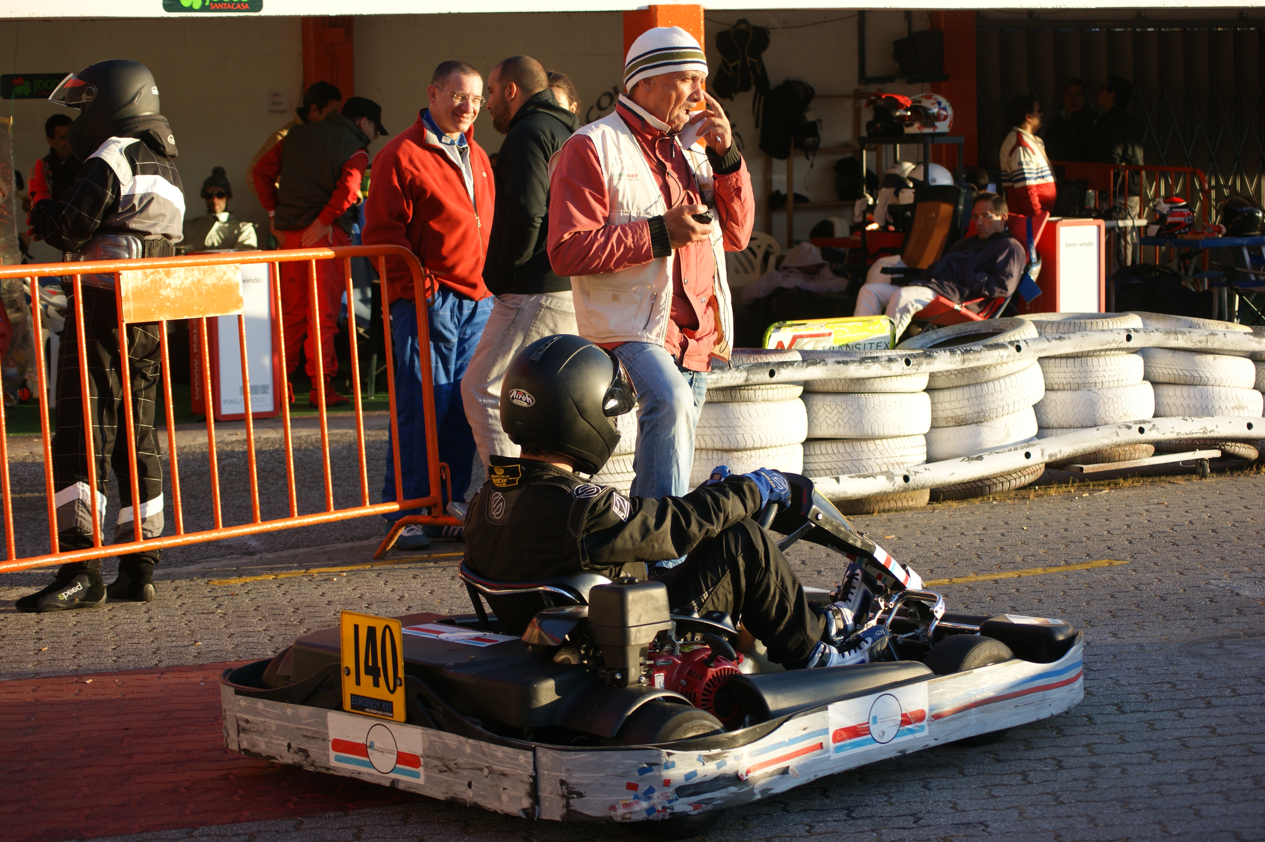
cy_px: 421
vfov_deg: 16.5
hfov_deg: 24.6
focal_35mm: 82
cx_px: 632
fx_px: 2897
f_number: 4.5
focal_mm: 55
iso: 100
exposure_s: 1/125
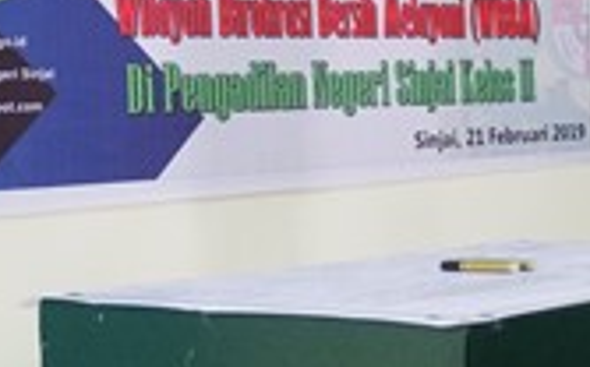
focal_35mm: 104
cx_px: 480
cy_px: -2
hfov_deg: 19.8
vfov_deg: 12.4
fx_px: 1671
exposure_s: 1/42
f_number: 4.5
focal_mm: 25.6
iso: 3200
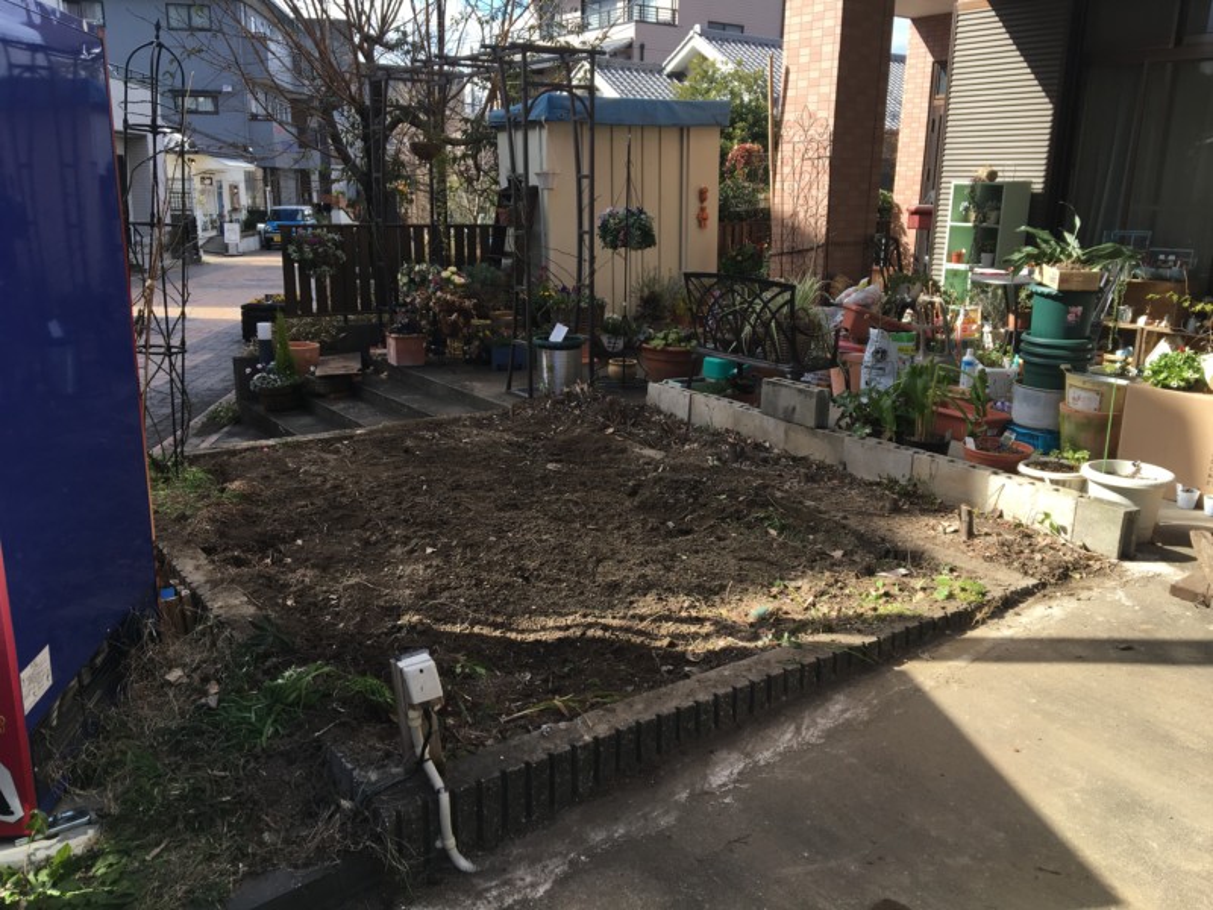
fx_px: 1016
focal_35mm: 29
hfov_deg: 61.7
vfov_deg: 48.2
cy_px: 455
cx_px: 606
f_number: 2.2
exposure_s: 1/553
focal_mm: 4.15
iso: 25
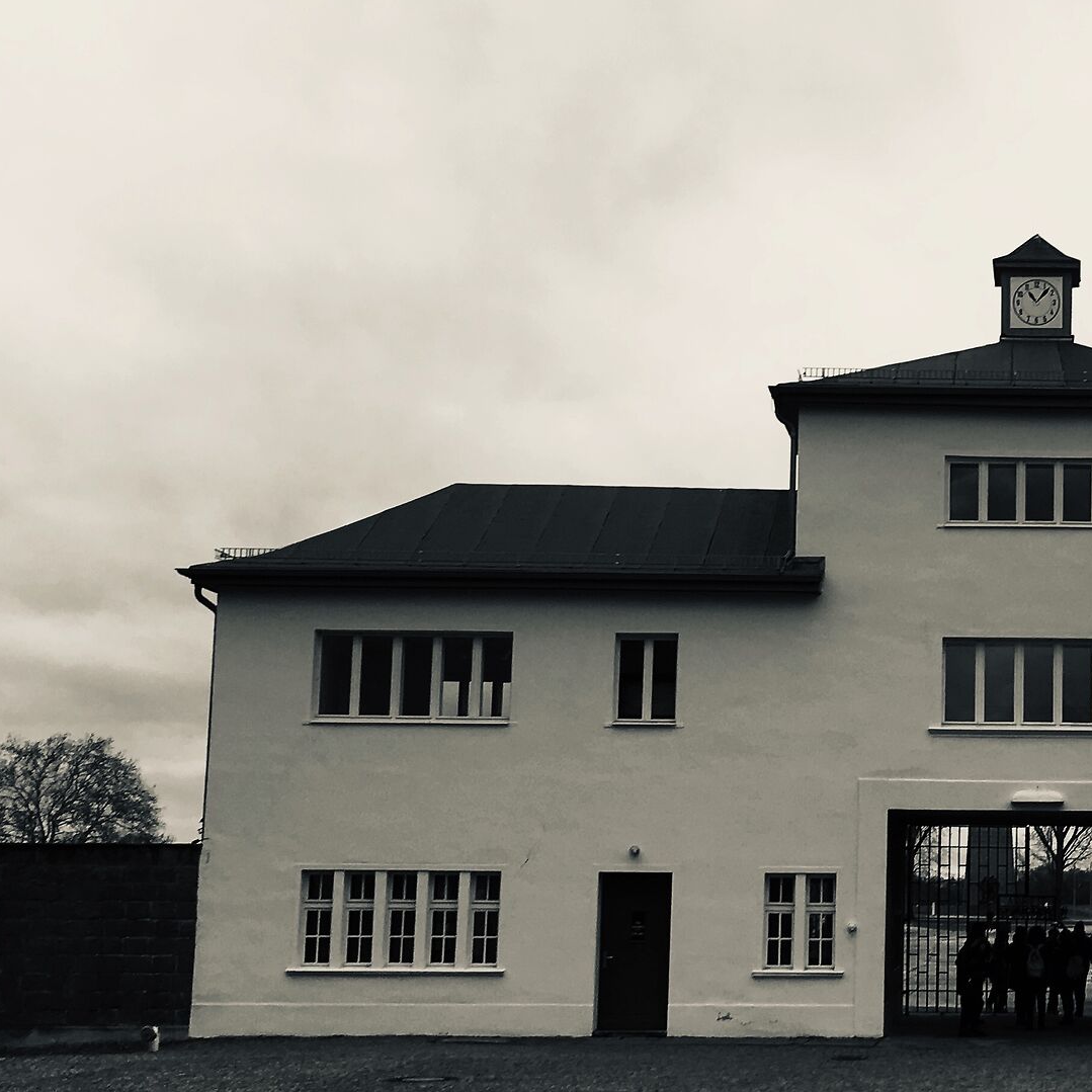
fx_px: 2034
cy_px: 676
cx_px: 1030
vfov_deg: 29.9
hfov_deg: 28.6
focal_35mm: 57
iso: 25
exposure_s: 1/118
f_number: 2.2
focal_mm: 4.15
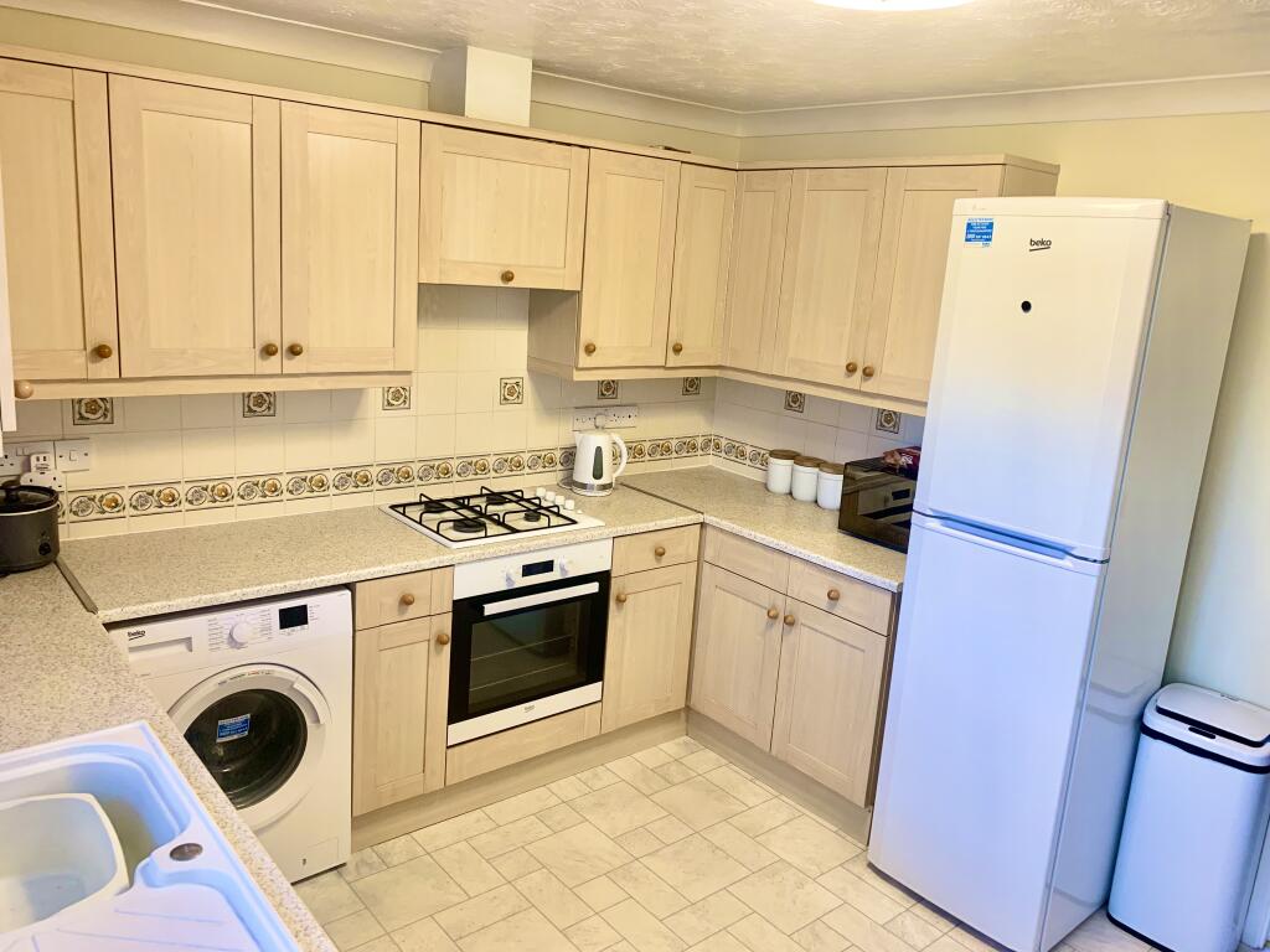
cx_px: 635
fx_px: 954
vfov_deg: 53.1
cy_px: 476
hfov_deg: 67.3
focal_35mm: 26
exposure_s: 1/50
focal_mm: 4.25
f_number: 1.8
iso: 80
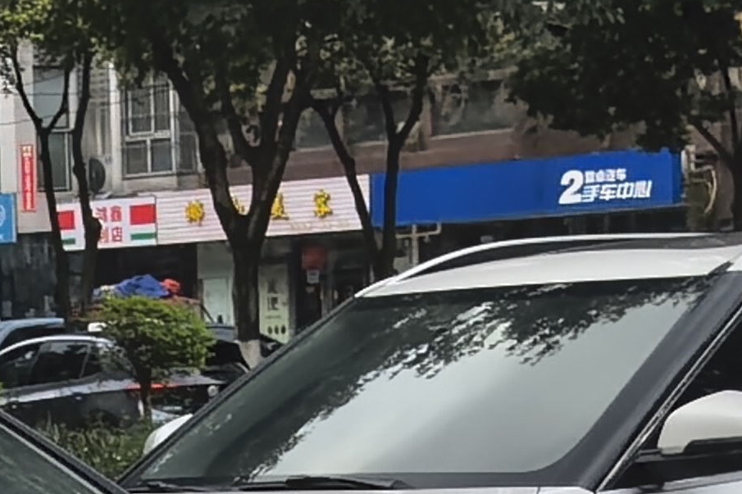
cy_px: 1184
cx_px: -240
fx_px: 4657
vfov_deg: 5.8
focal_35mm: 226
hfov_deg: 9.0
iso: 50
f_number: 2
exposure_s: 1/203
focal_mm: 6.98
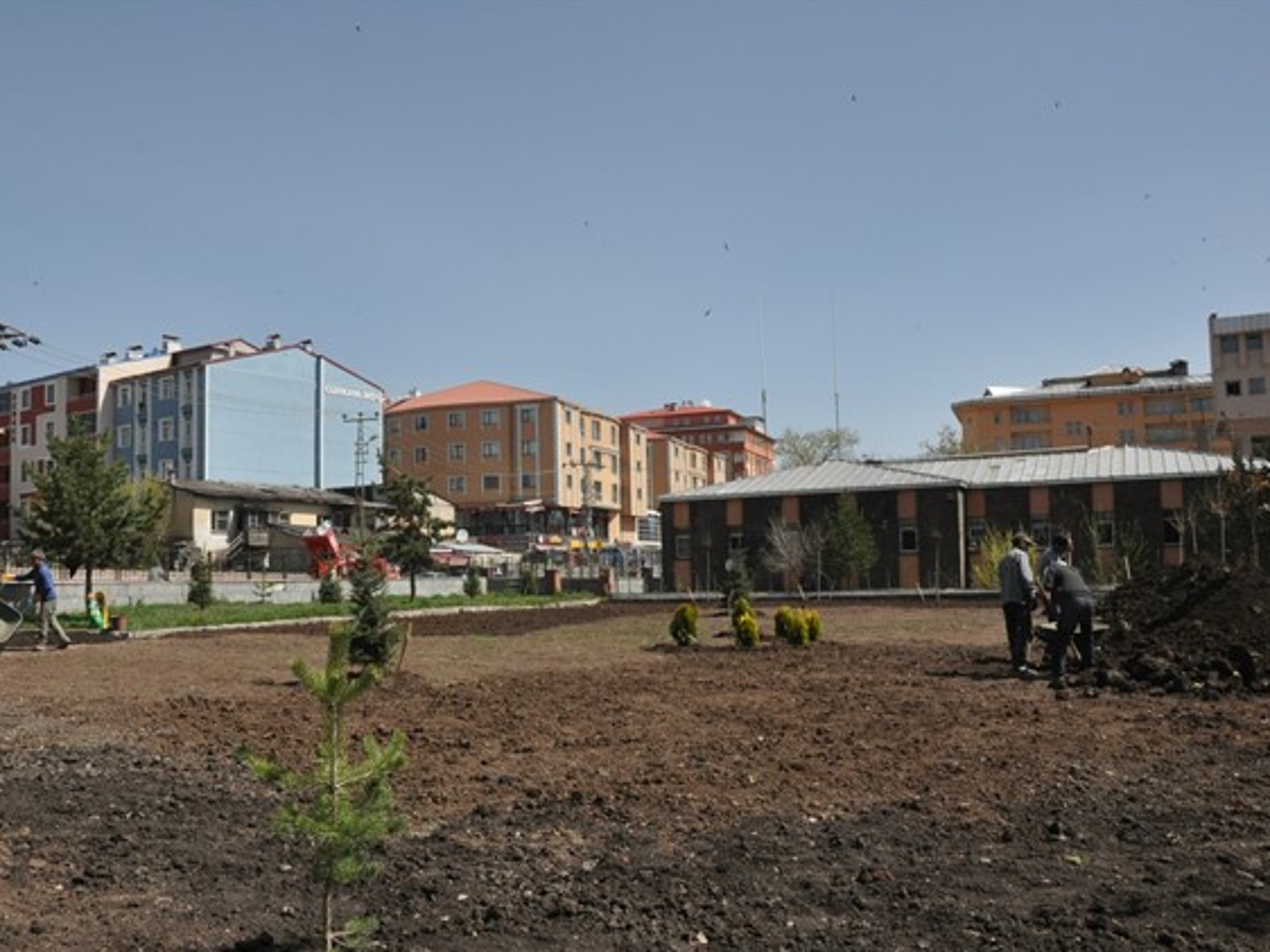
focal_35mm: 30
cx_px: 545
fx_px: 1100
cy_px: 484
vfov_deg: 46.8
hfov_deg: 59.7
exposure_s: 1/800
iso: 1000
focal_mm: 18
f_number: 14
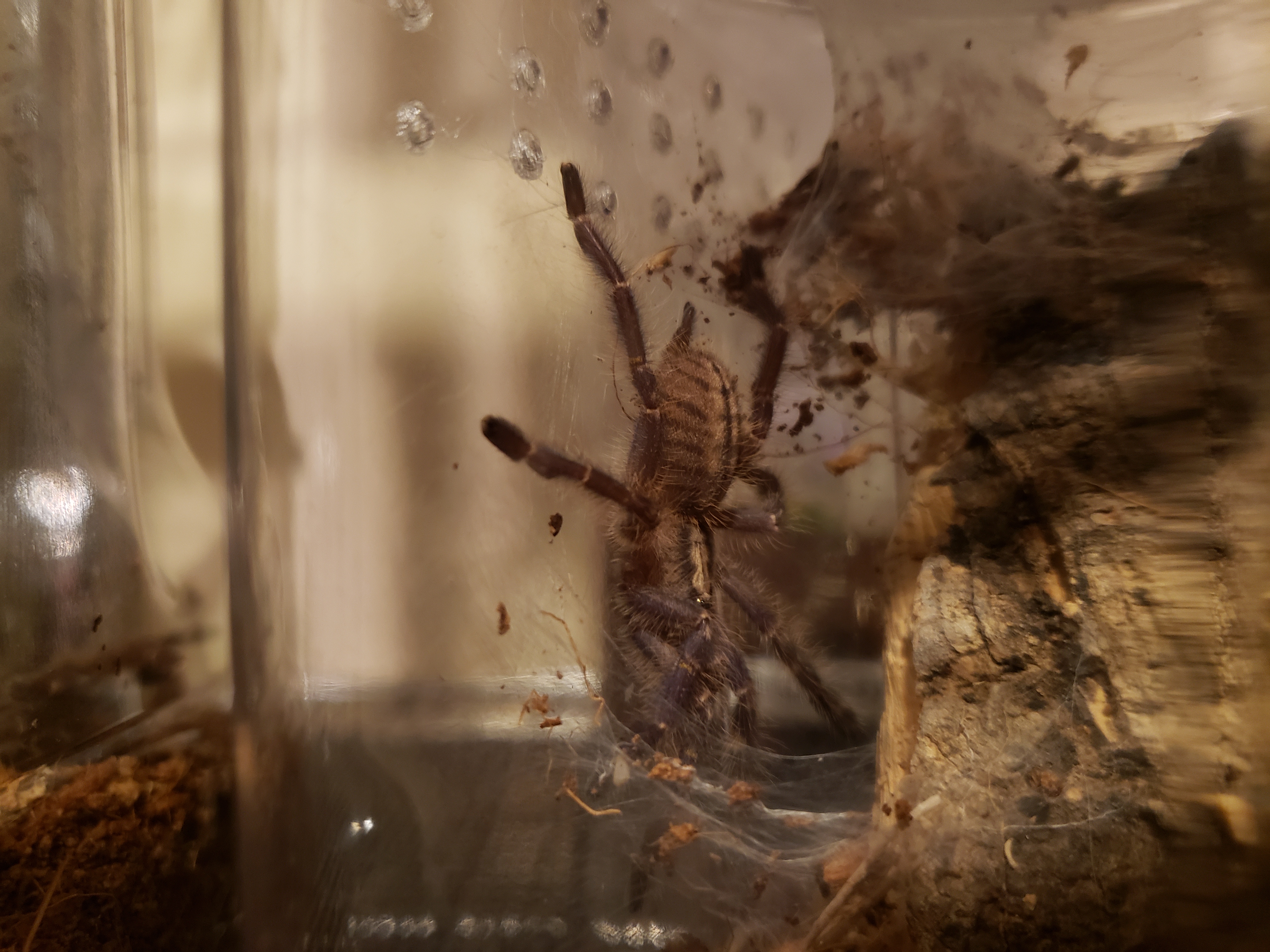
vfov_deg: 53.1
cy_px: 476
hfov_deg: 67.3
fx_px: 954
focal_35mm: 26
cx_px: 635
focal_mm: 4.3
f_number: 1.5
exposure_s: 1/10
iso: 250
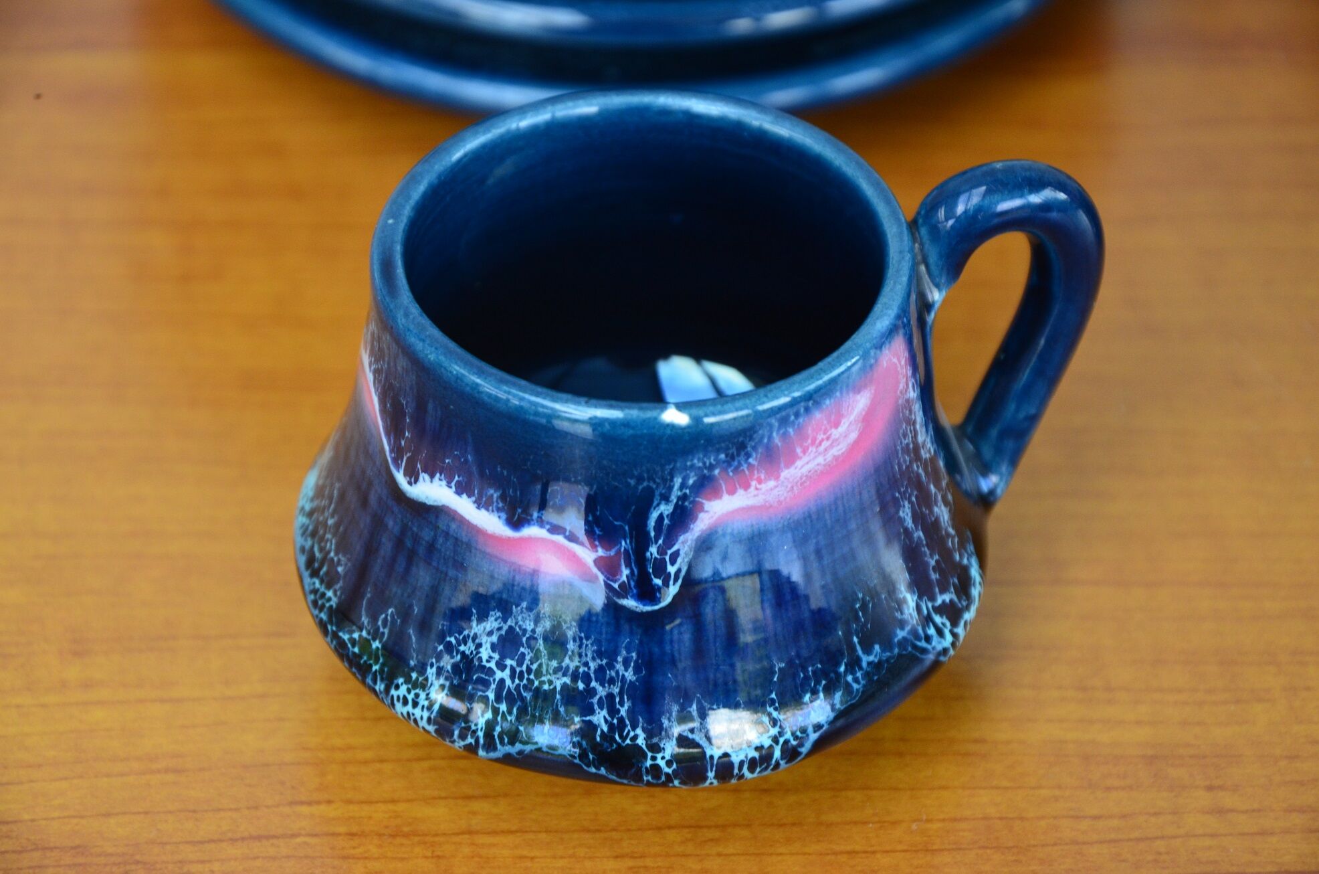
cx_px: 660
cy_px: 437
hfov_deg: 13.1
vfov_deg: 8.7
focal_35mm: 158
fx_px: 5758
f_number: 8
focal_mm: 105
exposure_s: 1/80
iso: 800
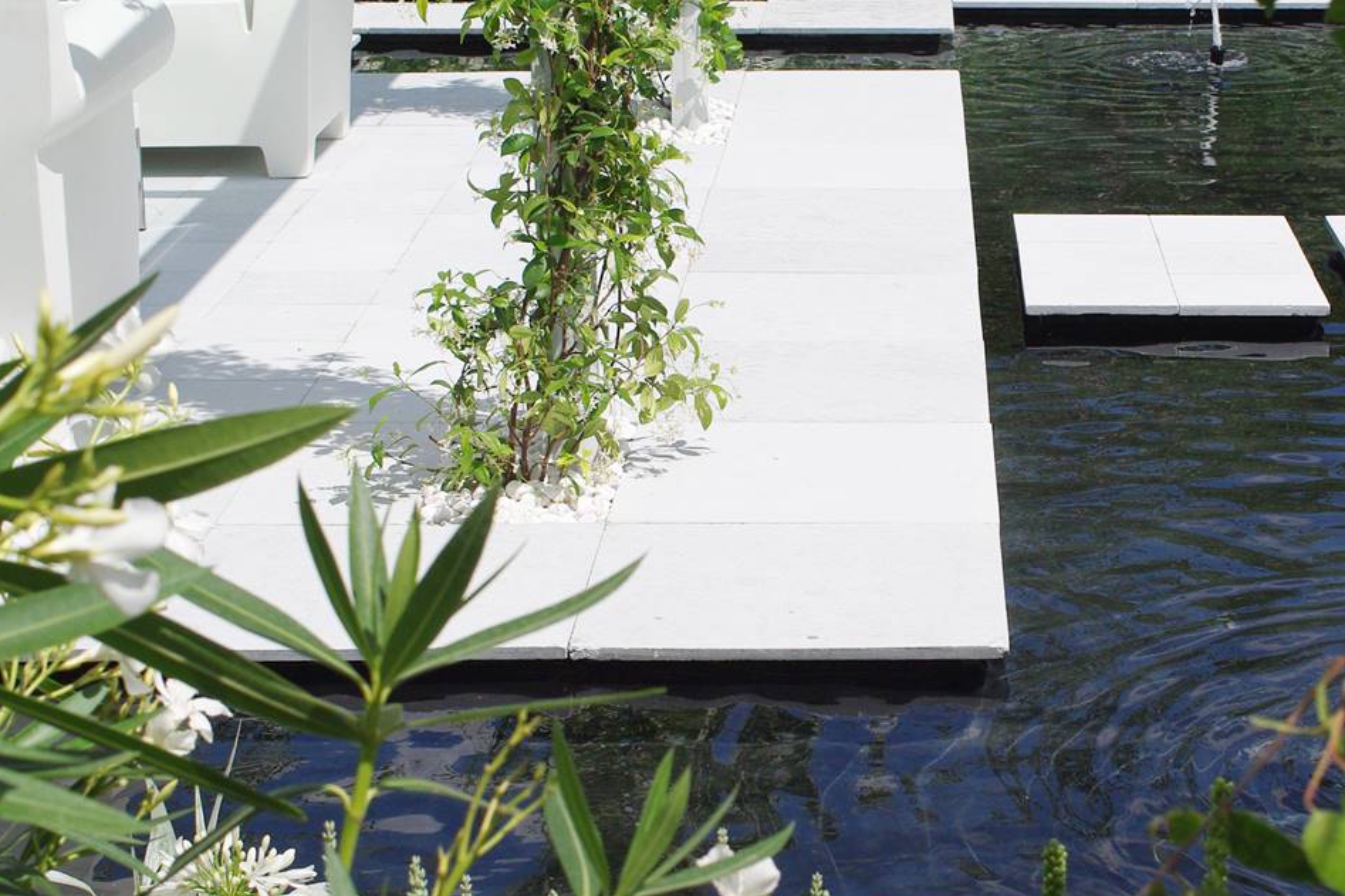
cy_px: 533
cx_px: 983
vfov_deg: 15.5
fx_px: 3287
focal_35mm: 88
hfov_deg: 22.9
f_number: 8
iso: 200
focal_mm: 35
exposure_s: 1/800
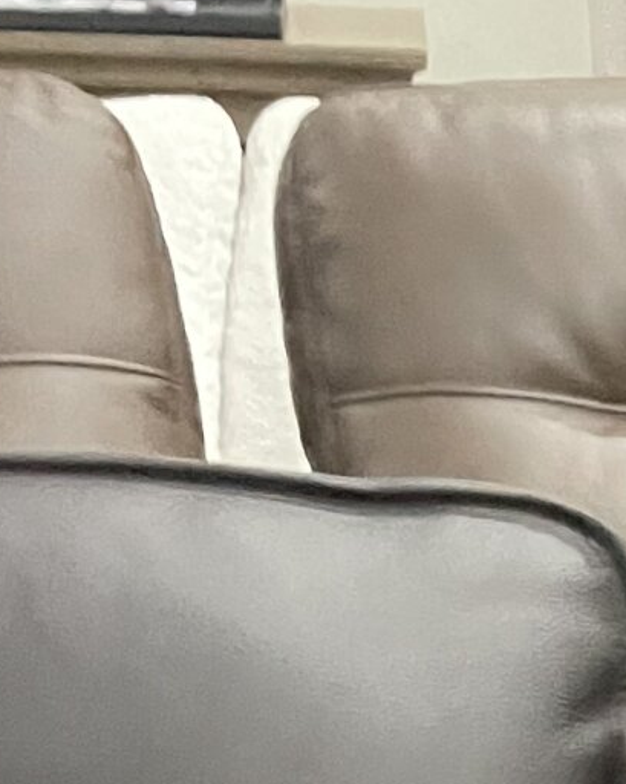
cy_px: 1824
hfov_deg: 11.1
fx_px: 2944
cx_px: 1226
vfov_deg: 12.3
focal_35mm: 127
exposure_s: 1/40
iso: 640
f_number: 1.6
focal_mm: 4.2
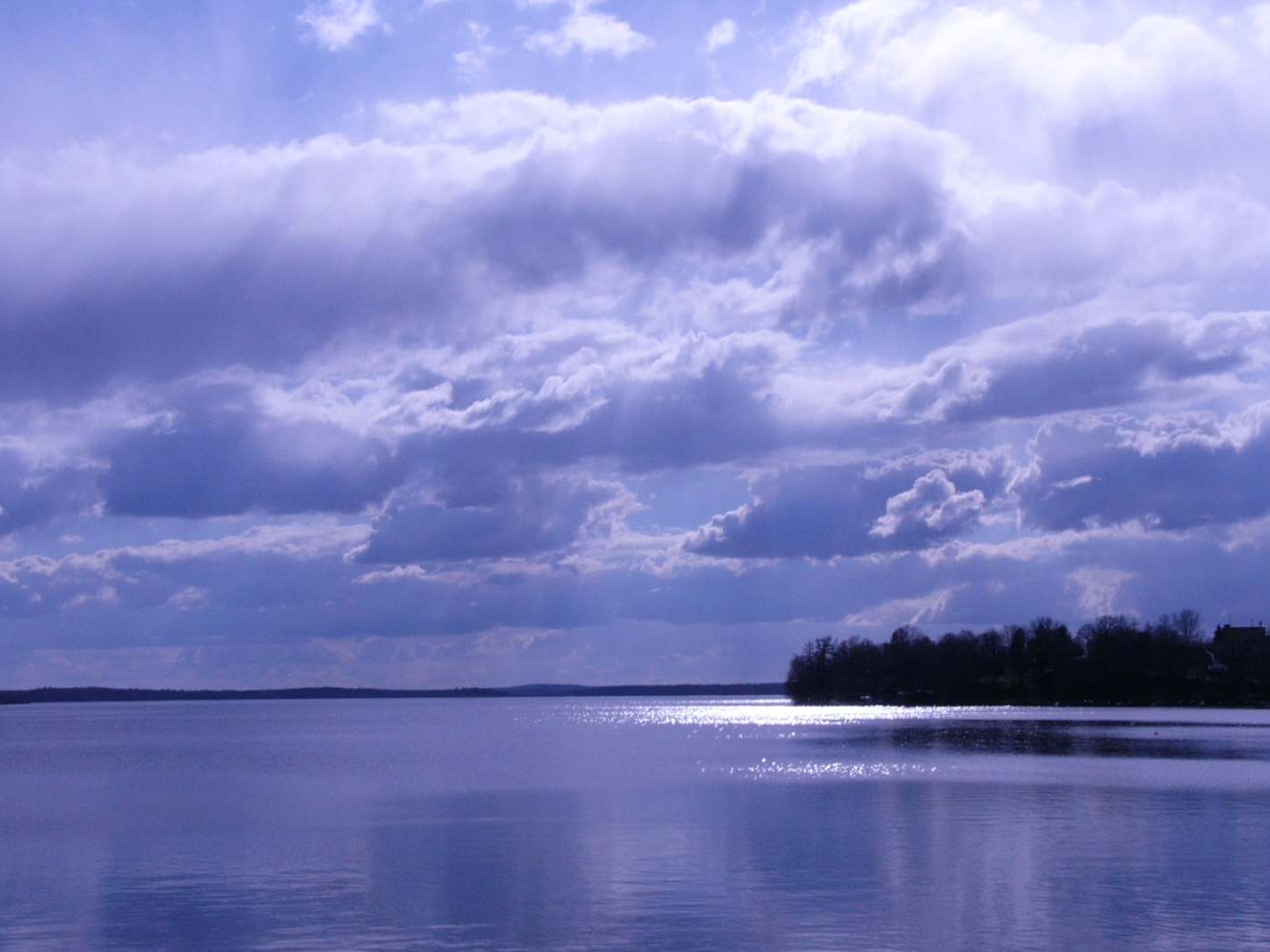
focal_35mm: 65
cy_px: 507
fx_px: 2385
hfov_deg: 29.8
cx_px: 663
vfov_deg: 22.6
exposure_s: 1/1000
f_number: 7.3
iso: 50
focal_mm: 7.6
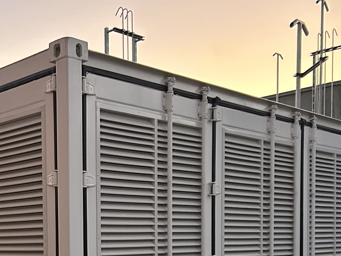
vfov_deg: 23.6
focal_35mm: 59
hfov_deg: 31.6
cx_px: 55
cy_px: 263
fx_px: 581
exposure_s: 1/40
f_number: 1.5
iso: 640
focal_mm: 5.7
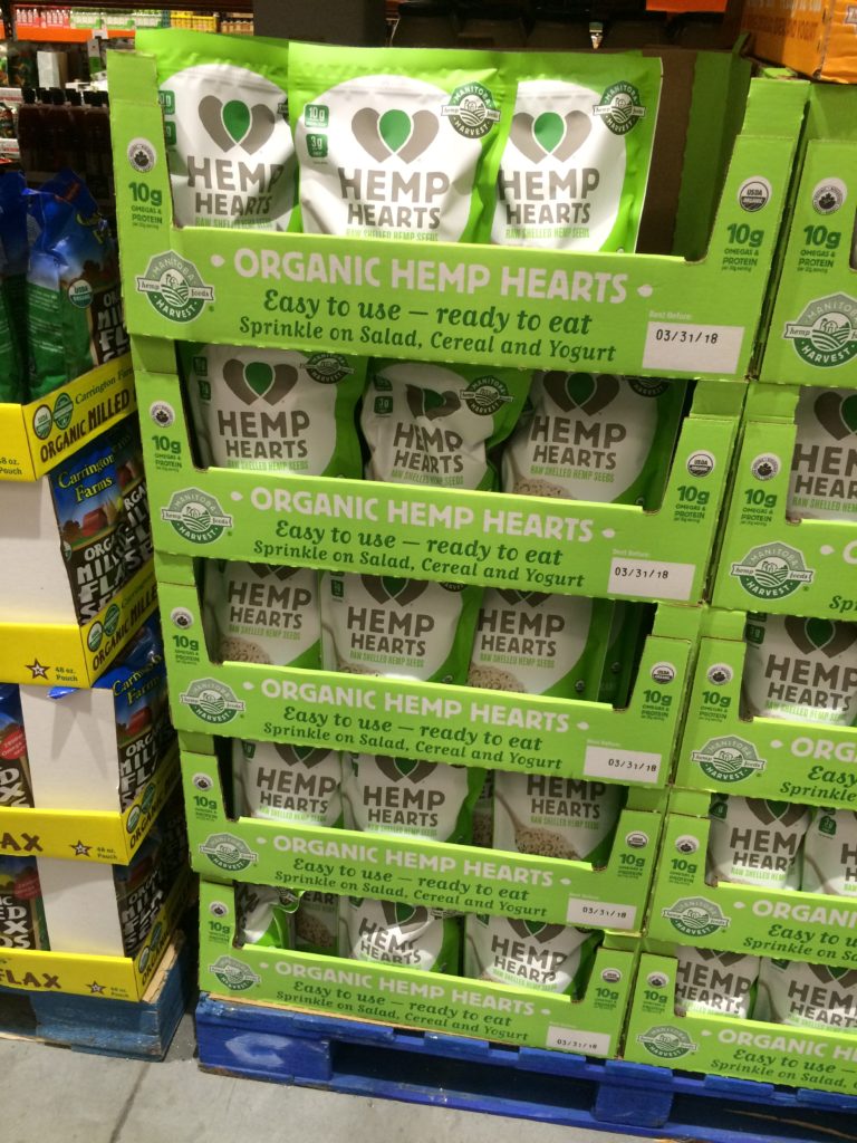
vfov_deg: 61.7
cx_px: 428
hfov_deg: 48.2
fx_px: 957
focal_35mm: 29
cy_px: 572
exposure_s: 1/33
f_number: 2.2
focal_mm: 4.15
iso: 160
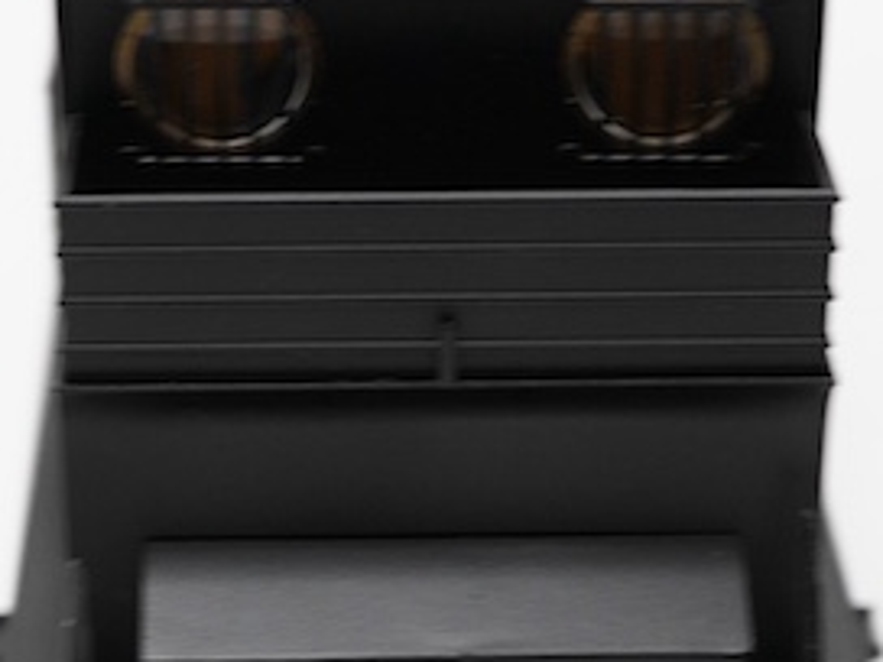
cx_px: 403
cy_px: 532
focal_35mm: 143
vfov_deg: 10.3
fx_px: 3648
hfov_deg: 13.8
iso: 1250
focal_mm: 30
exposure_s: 1/125
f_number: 9
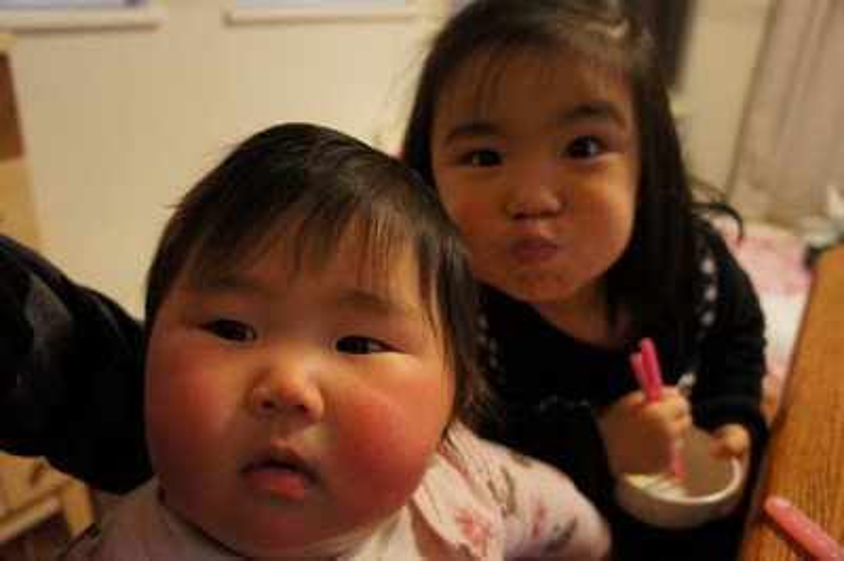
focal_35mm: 27
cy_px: 280
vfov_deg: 47.9
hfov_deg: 67.4
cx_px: 422
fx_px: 632
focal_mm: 18
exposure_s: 1/80
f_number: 3.5
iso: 1000
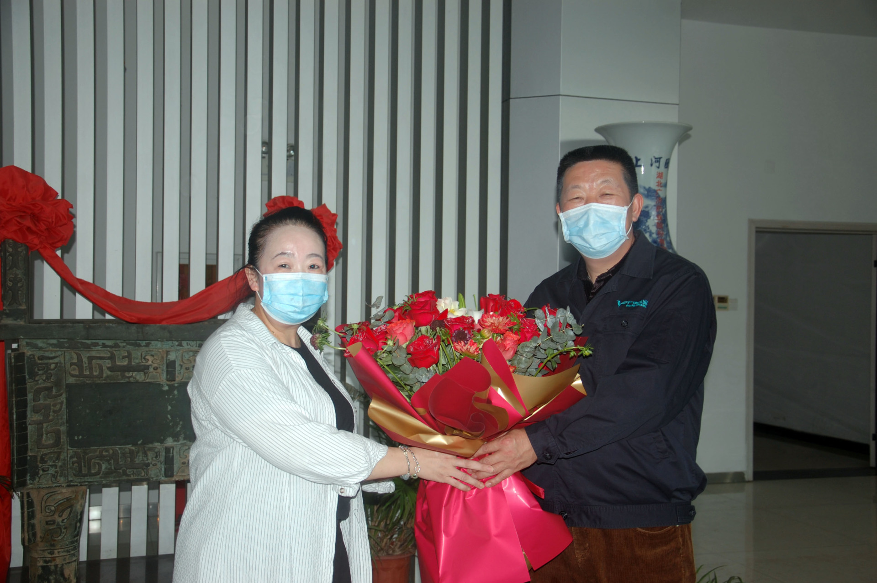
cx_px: 438
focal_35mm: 42
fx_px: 1022
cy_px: 292
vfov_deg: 31.8
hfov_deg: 46.4
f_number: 4.2
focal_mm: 28
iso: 200
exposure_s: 1/60
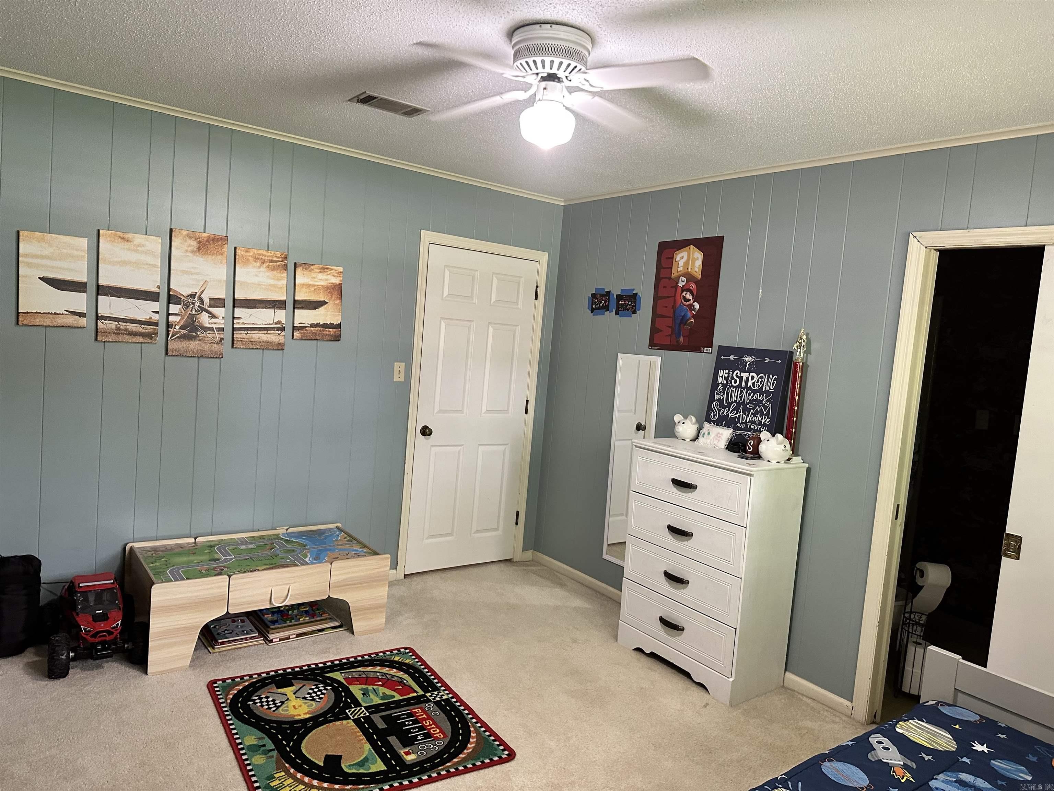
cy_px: 396
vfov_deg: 56.8
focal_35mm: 24
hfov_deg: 71.6
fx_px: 731
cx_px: 527
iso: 400
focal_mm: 6.86
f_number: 1.78
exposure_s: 1/60
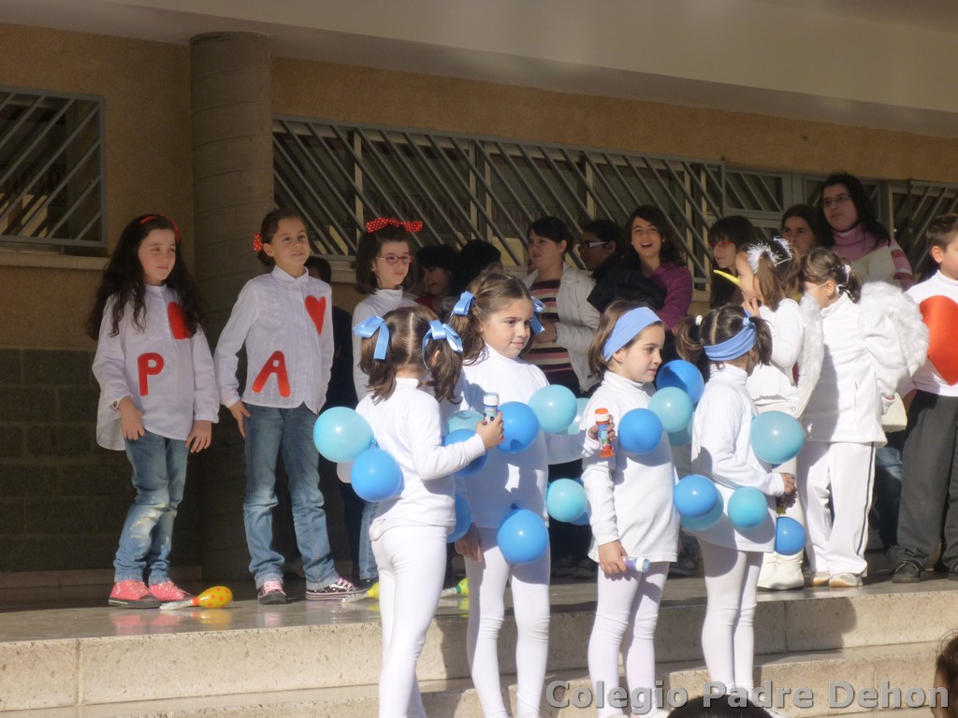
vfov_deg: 12.6
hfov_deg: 16.7
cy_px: 359
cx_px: 479
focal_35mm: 118
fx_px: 3266
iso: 125
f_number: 5.8
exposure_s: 1/500
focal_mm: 20.8
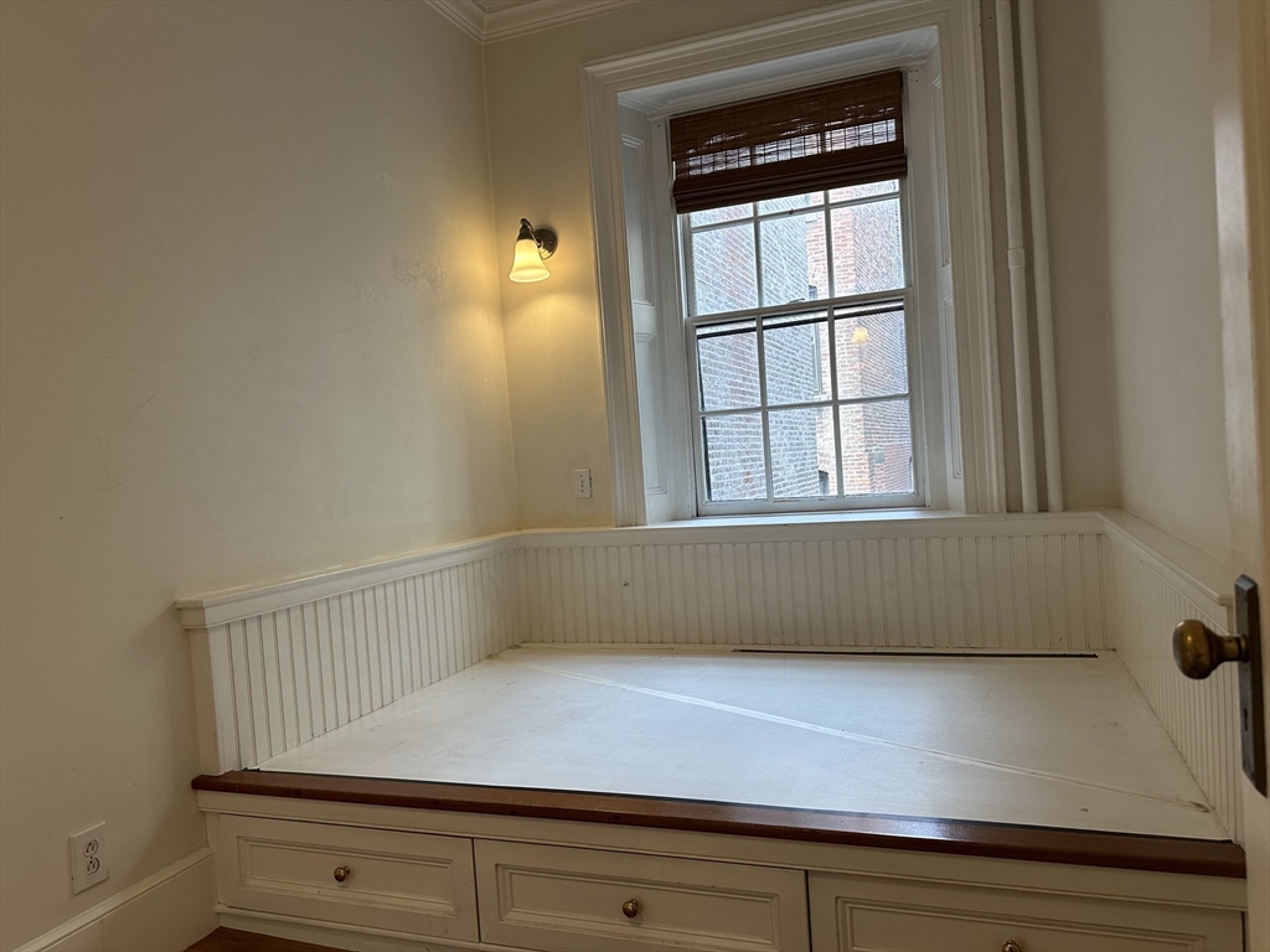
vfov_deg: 56.8
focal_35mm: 24
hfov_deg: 71.6
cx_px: 635
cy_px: 476
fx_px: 881
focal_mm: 6.86
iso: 160
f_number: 1.78
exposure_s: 1/120
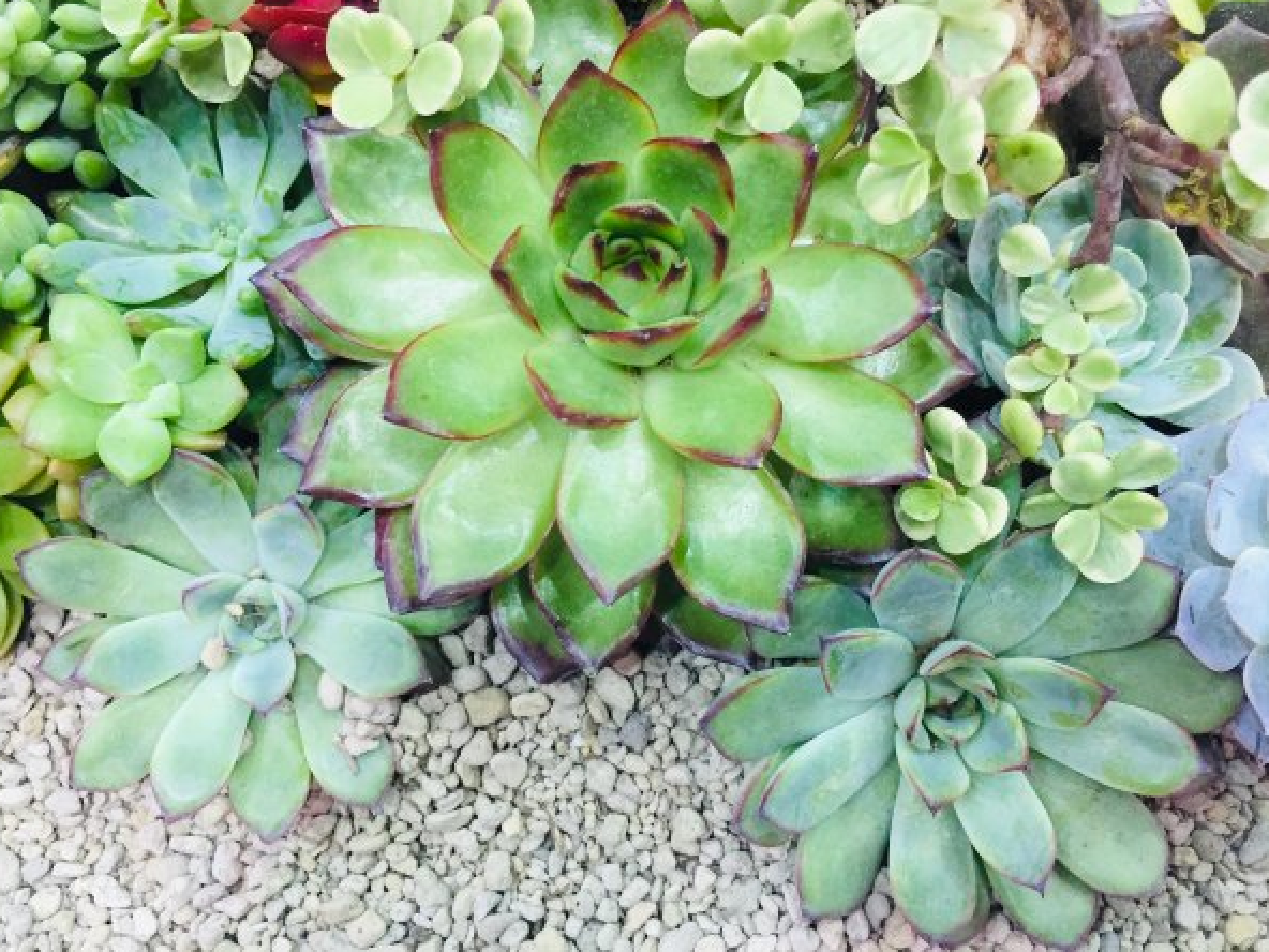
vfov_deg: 46.8
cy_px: 464
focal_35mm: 30
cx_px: 628
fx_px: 1100
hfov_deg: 60.0
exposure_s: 1/33
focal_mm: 4.15
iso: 160
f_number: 2.2
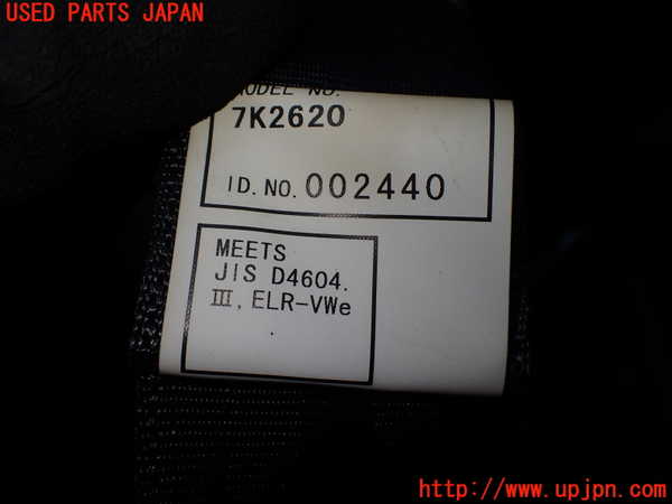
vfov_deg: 46.8
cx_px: 336
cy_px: 252
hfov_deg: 60.0
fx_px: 582
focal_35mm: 30
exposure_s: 1/200
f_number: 3.2
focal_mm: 5.4
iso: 100
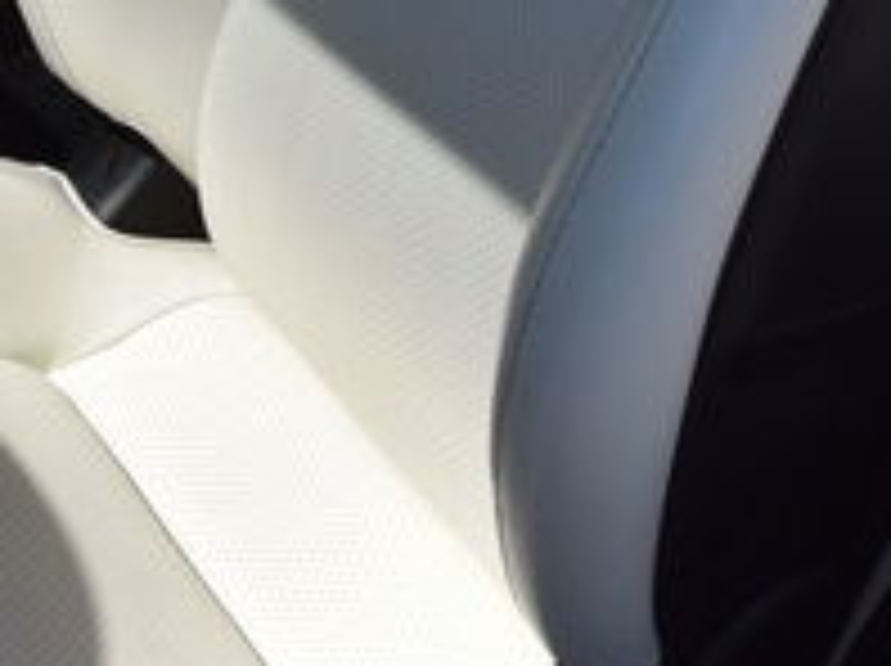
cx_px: 180
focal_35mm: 261
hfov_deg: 7.6
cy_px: -302
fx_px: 6722
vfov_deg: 5.6
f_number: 13
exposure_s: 1/500
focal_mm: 35
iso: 200
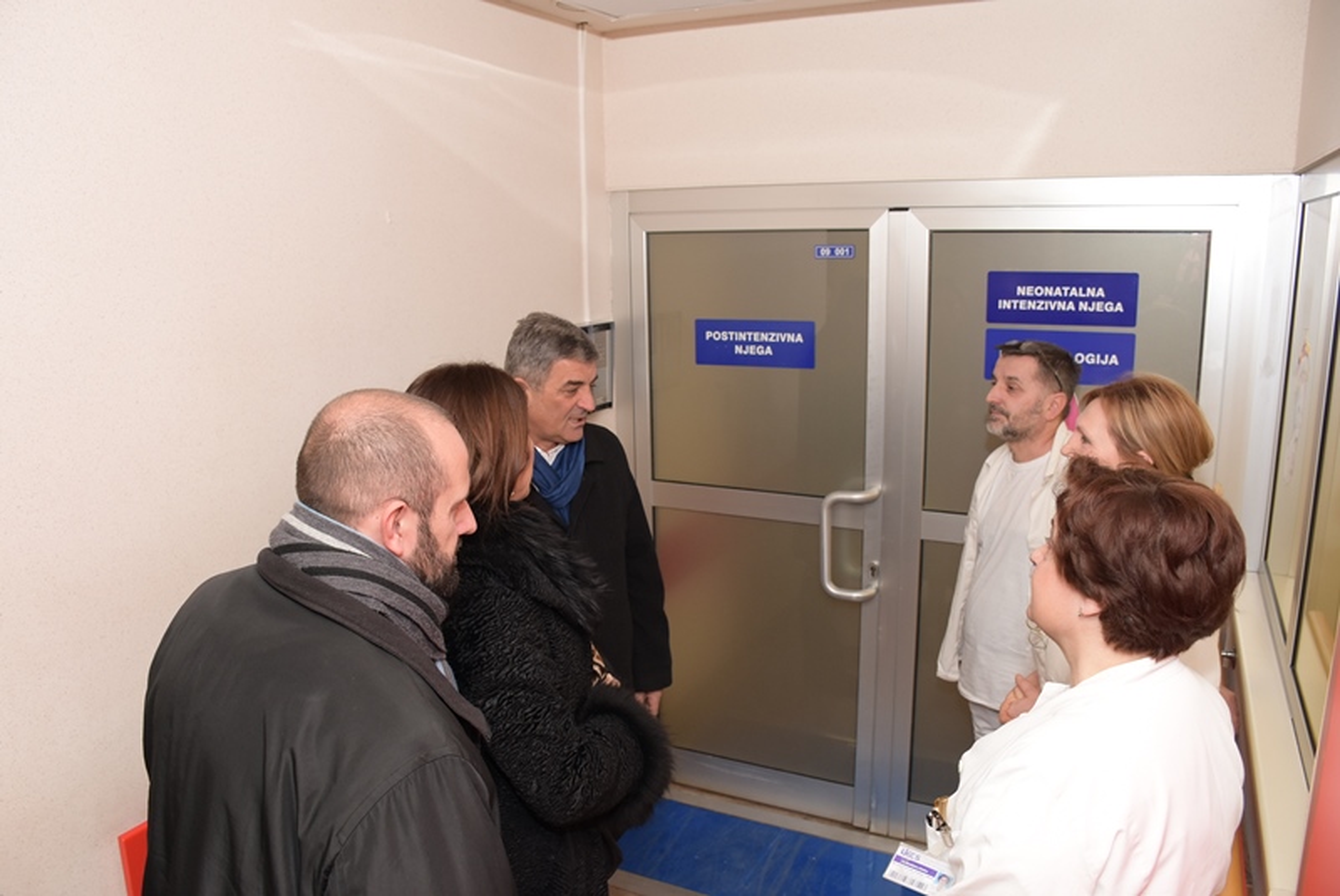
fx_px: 1006
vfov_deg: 48.0
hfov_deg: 67.3
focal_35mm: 27
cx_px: 670
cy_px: 448
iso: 640
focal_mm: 18
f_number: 5.6
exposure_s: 1/80
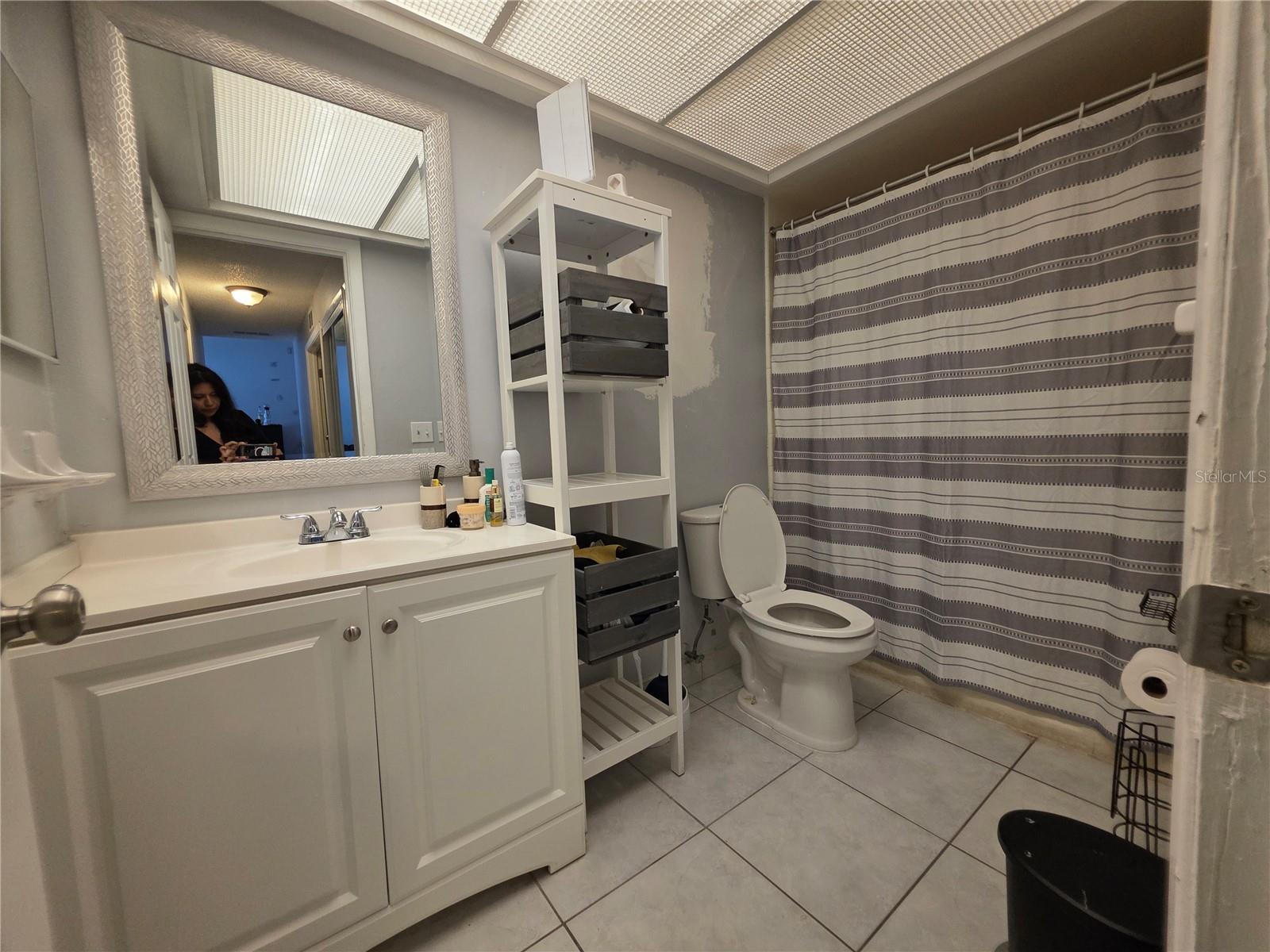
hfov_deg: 106.2
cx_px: 635
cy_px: 476
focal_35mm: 13
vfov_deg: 89.9
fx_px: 477
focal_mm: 2.2
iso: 250
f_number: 1.9
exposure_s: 1/120
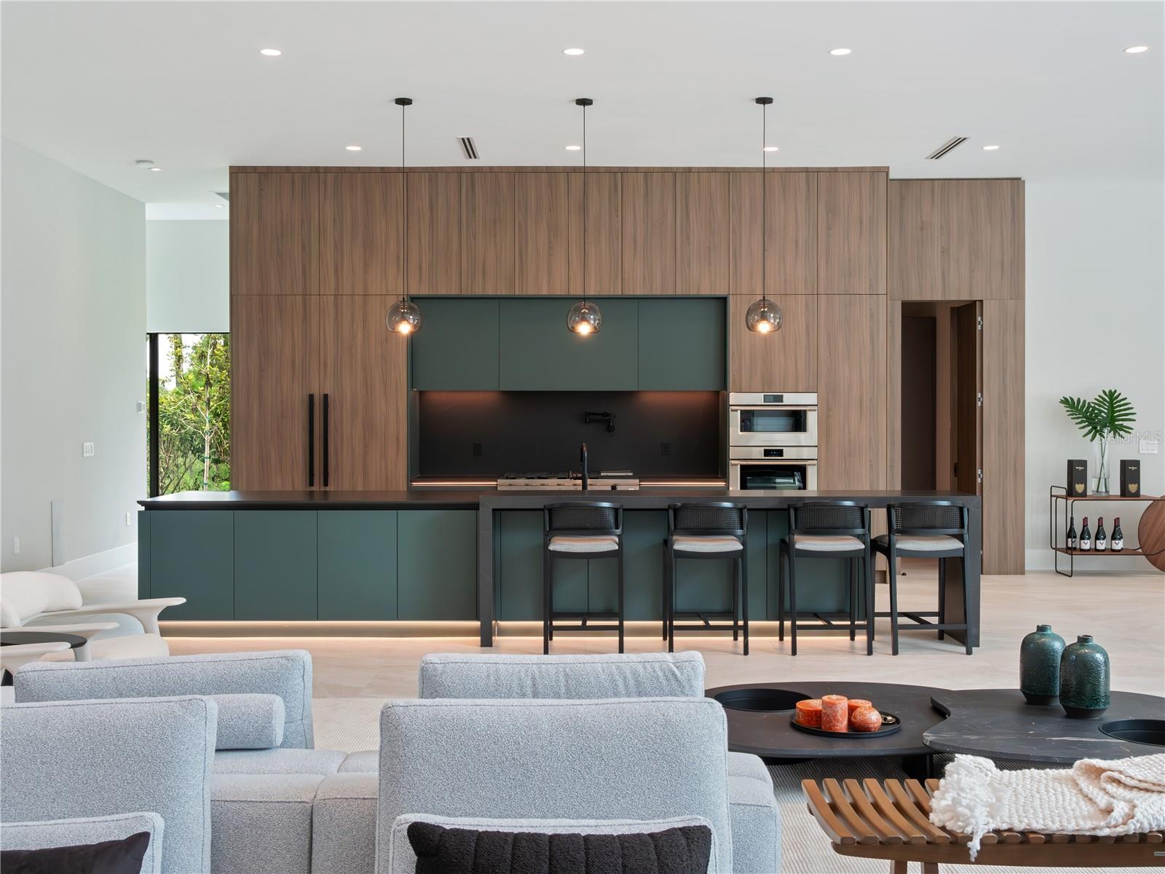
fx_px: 1346
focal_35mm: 40
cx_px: 582
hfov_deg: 46.8
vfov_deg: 36.0
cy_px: 437
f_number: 8
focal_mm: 20
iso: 1250
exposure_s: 1/60
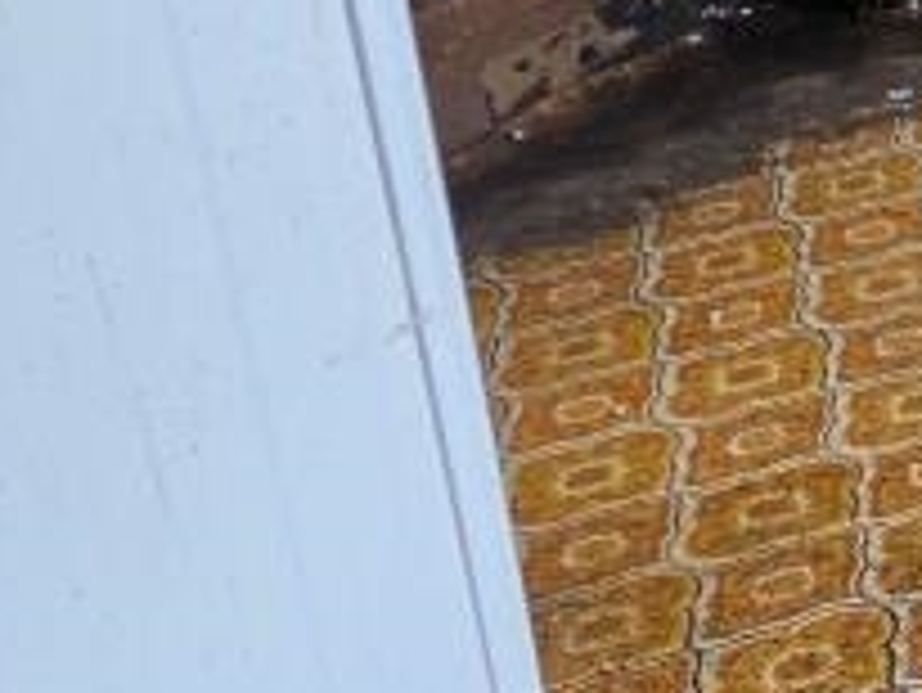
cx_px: 2105
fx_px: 3065
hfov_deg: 13.4
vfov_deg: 12.7
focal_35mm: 115
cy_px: -72
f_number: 1.7
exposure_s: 1/180
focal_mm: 6.3
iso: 160
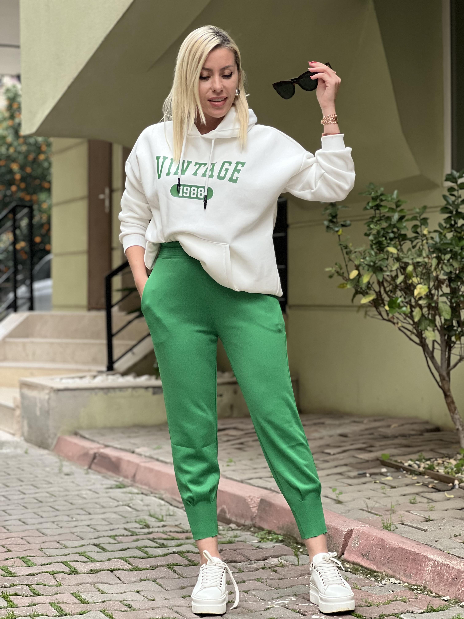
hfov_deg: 19.1
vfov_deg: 25.3
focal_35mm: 77
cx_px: 232
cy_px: 310
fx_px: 1376
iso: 160
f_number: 2.8
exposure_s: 1/40
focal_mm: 9
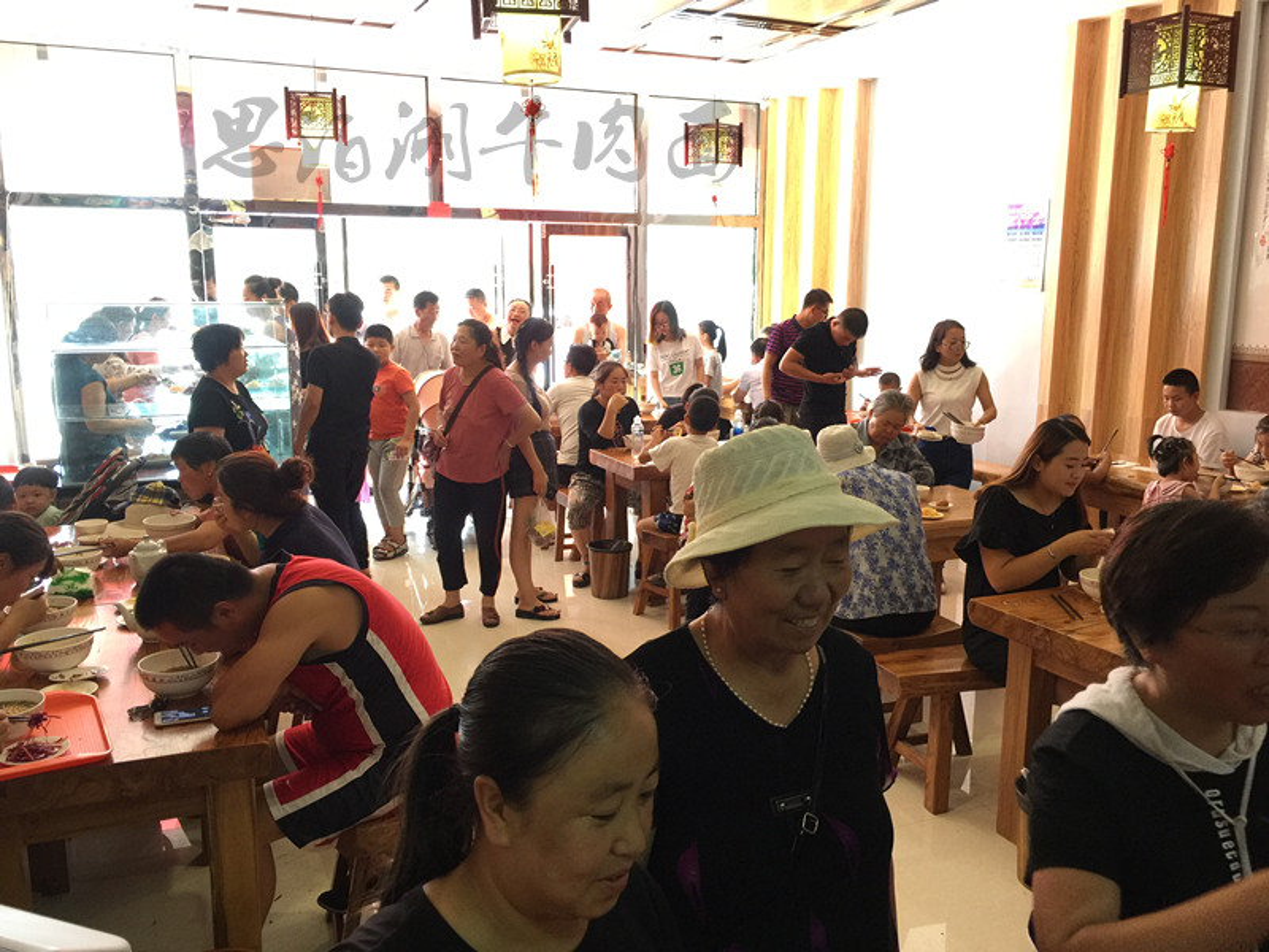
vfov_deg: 48.2
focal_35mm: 29
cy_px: 476
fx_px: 1063
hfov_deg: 61.7
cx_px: 634
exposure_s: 1/33
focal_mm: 4.15
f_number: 2.2
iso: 80
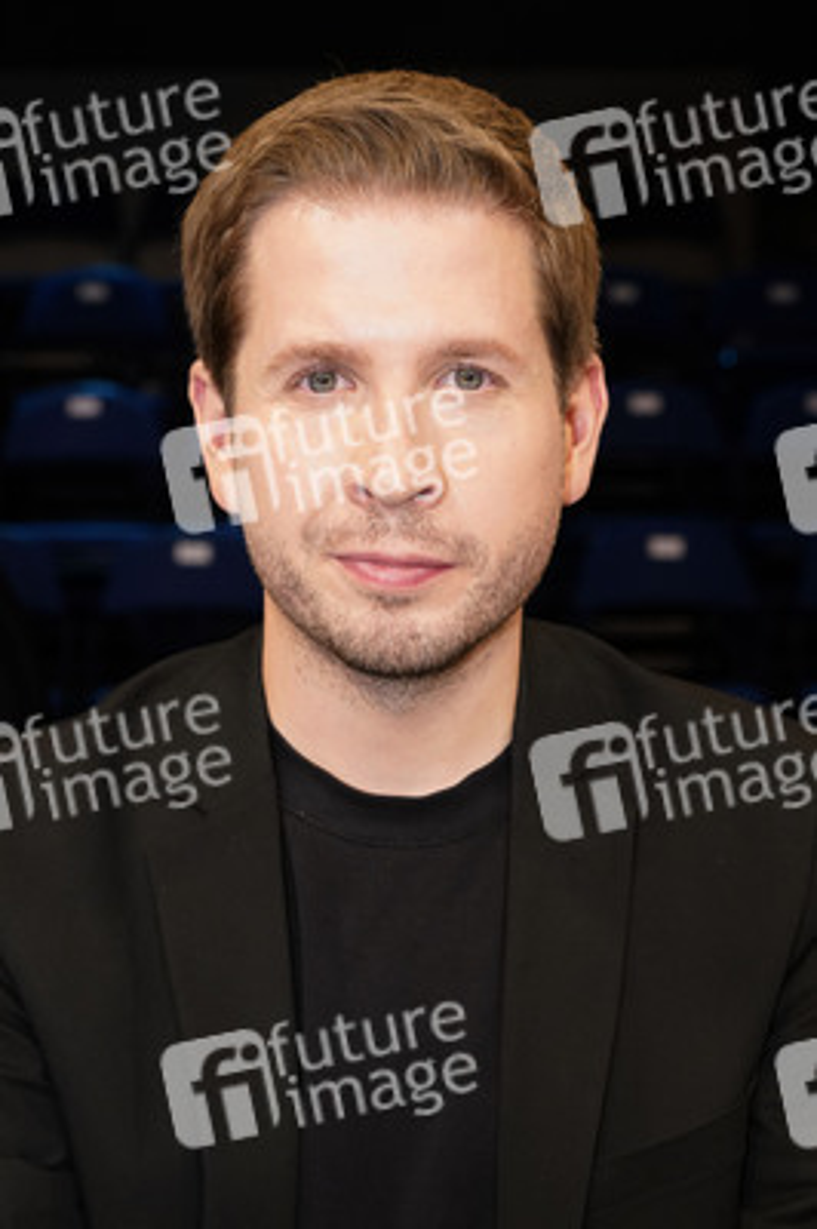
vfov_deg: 37.5
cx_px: 408
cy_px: 614
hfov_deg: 25.5
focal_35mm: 53
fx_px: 1807
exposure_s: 1/125
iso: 2000
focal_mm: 53
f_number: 5.6
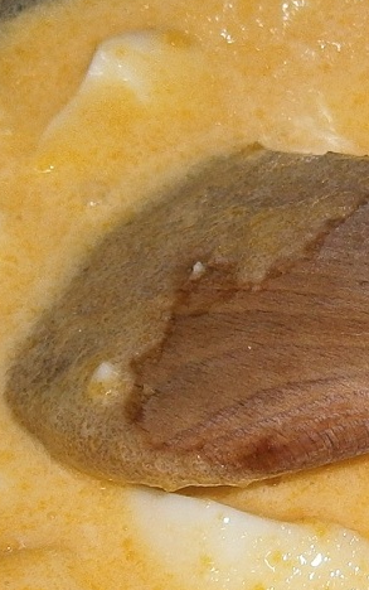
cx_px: 364
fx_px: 1623
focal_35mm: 101
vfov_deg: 20.6
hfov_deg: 12.8
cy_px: 351
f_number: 2.8
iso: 125
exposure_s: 1/30
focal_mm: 4.7
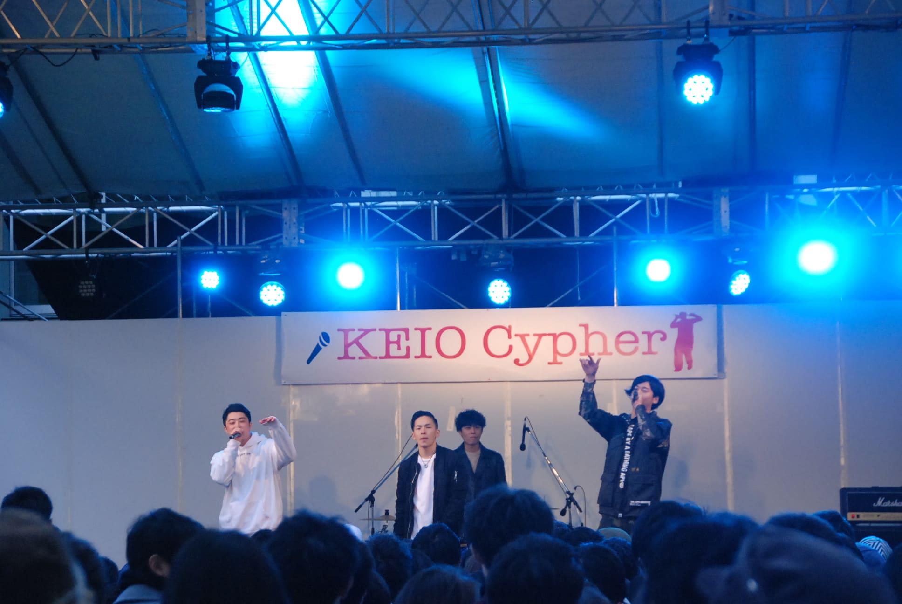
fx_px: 3086
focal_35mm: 123
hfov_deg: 16.6
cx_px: 451
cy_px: 302
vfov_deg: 11.2
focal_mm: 82
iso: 1600
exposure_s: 1/200
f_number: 5.3
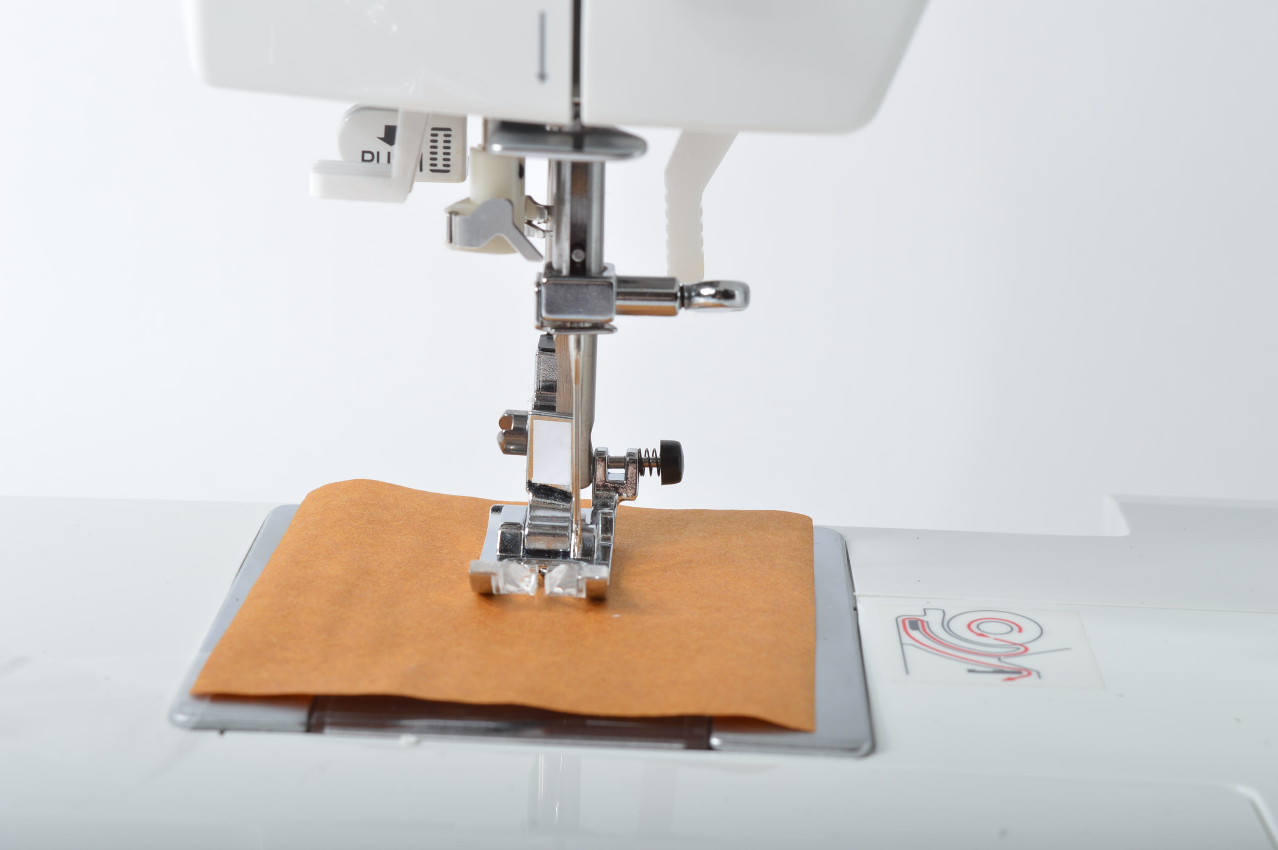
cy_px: 425
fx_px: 2926
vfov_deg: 16.5
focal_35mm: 82
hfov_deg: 24.6
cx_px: 639
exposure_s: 1/200
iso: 100
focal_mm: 55
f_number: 13
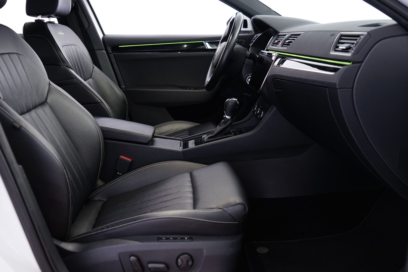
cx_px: 204
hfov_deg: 53.1
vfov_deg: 36.9
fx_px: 408
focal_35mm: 36
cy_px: 136
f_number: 5
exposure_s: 1/8
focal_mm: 36
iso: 1250
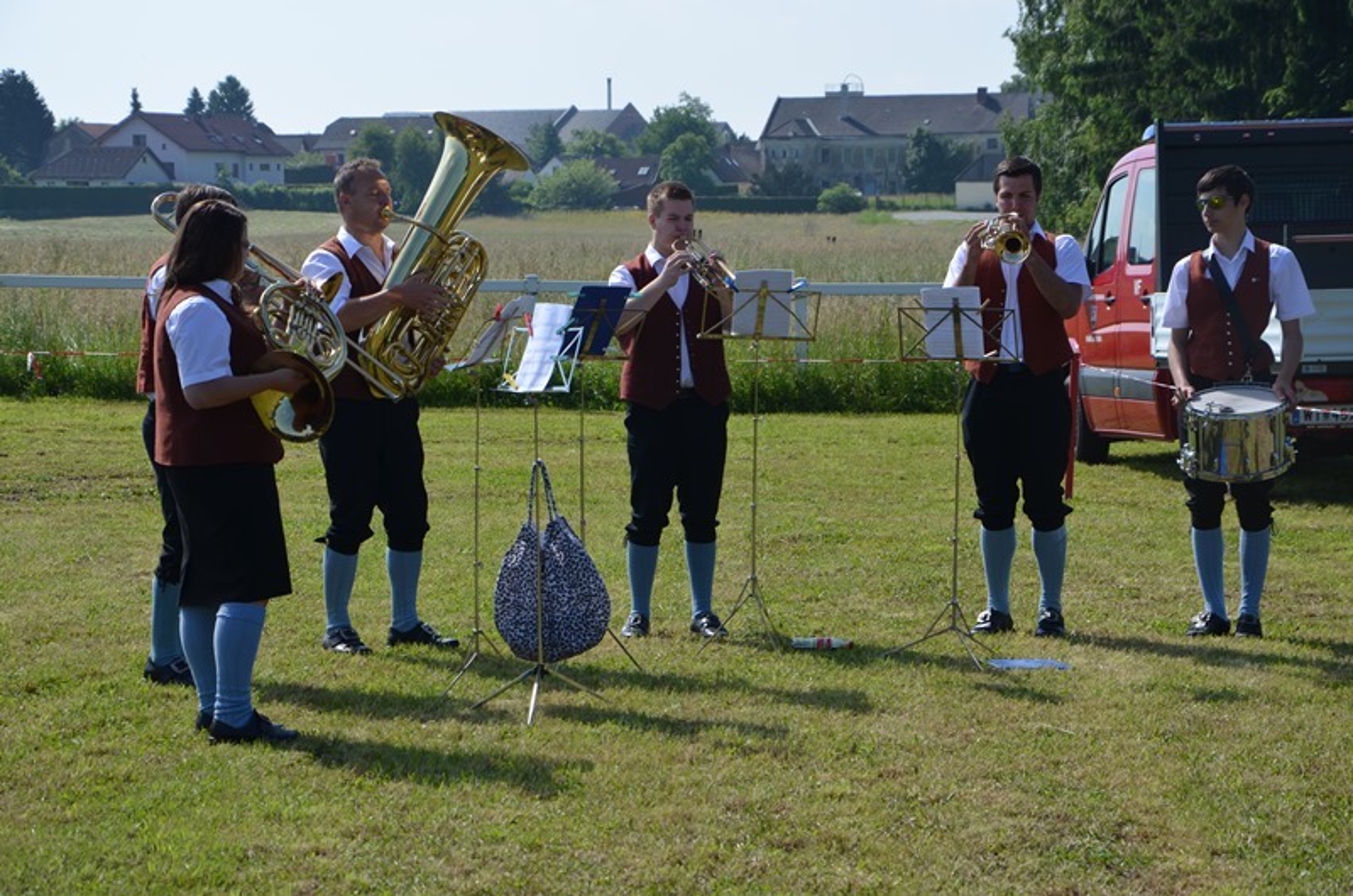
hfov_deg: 19.5
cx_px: 676
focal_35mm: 105
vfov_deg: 13.0
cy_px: 448
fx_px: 3938
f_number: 8
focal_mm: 70
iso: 100
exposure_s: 1/250
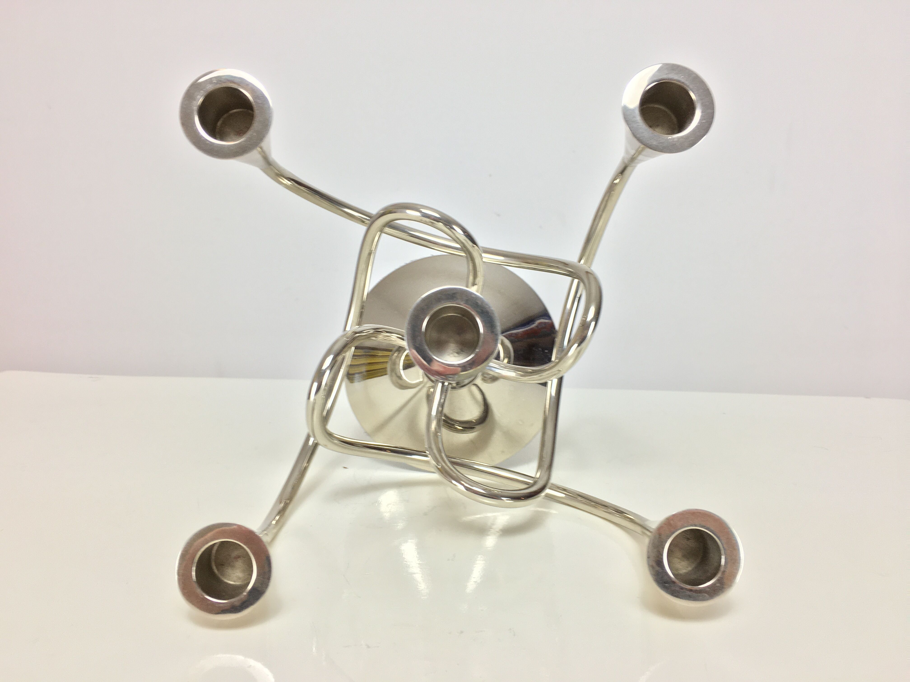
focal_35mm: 29
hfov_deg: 61.7
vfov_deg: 48.2
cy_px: 341
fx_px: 762
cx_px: 455
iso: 32
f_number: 2.2
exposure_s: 1/33
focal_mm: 4.15
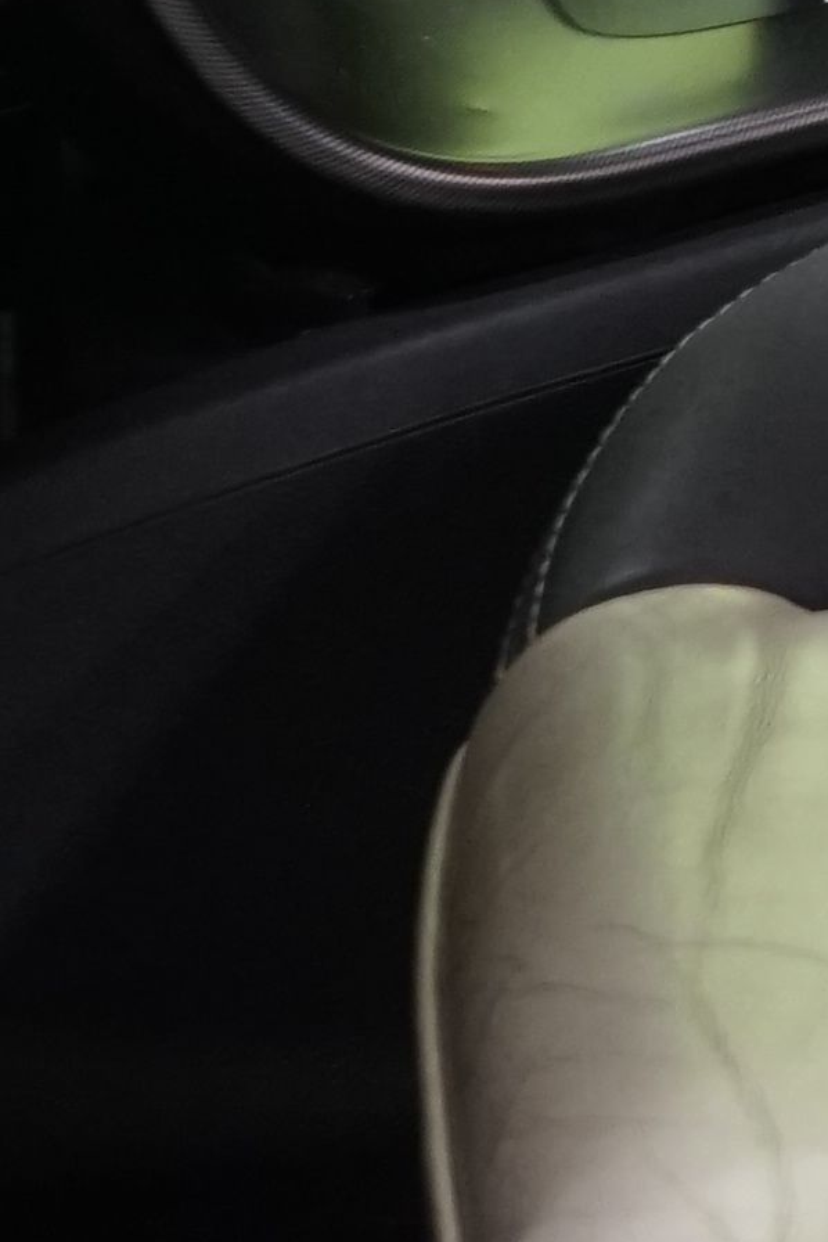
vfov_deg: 10.2
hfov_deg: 6.4
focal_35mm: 194
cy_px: -659
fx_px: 6692
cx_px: 2603
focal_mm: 29
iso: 1600
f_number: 5.6
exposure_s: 1/20
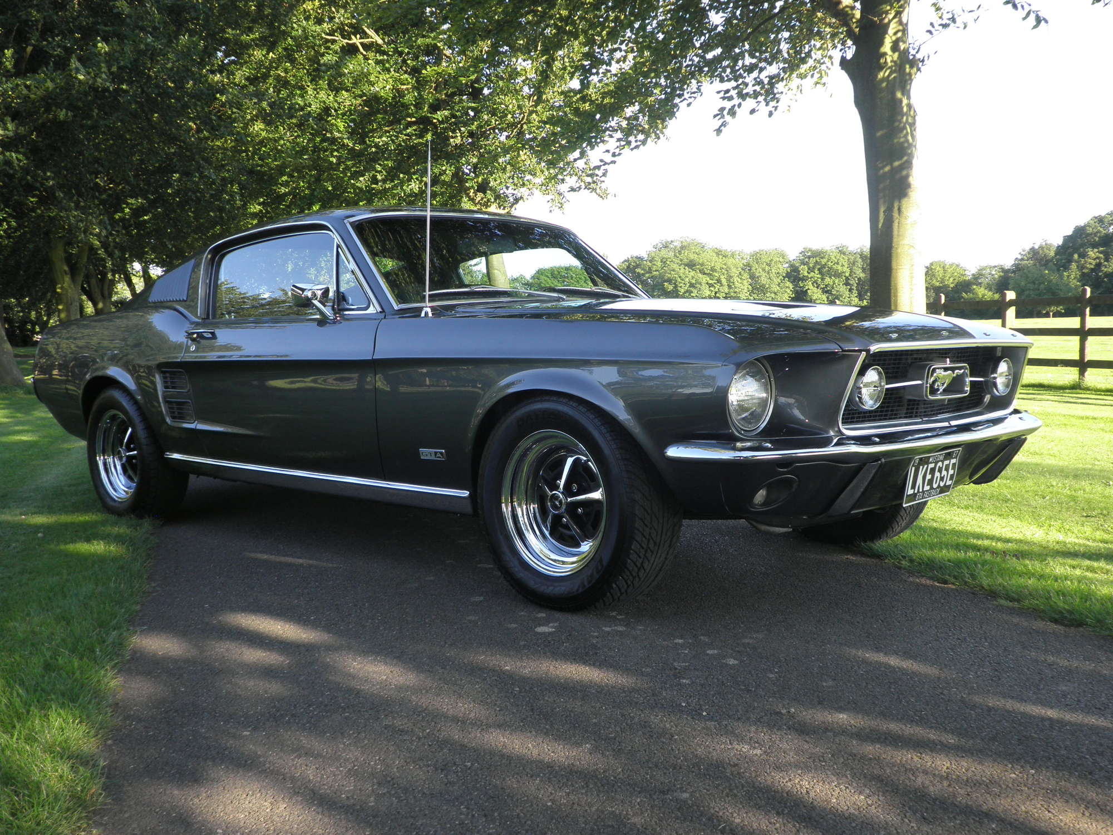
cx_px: 556
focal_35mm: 39
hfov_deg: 47.9
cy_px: 418
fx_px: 1254
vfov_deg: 36.8
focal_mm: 7
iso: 64
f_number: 4
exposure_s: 1/80
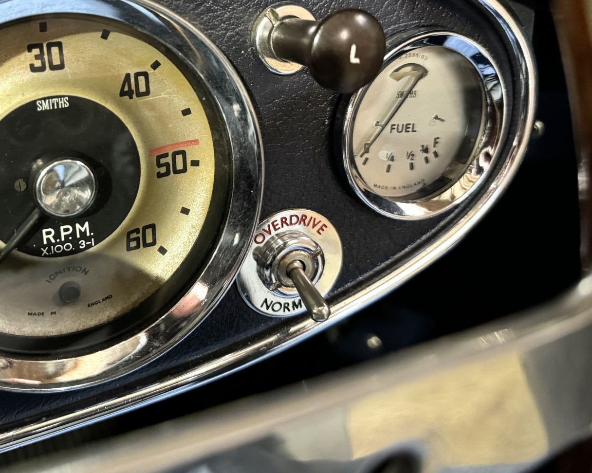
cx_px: 134
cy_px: 124
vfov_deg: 39.2
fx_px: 648
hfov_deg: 46.9
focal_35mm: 37
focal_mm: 6.76
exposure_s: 1/33
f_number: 1.78
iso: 1000
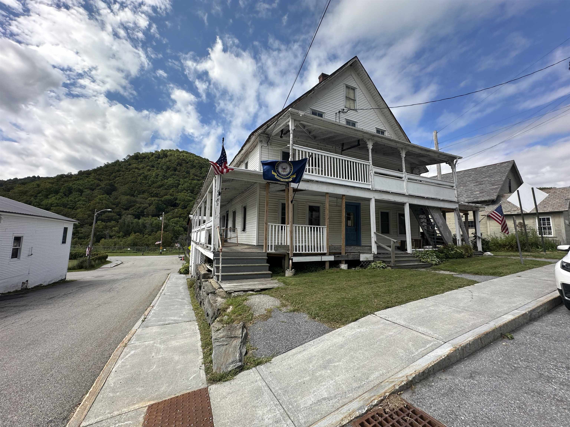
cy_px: 214
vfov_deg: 85.7
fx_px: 231
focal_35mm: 14
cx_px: 285
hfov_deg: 102.1
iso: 40
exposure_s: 1/1135
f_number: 2.2
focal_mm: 2.22
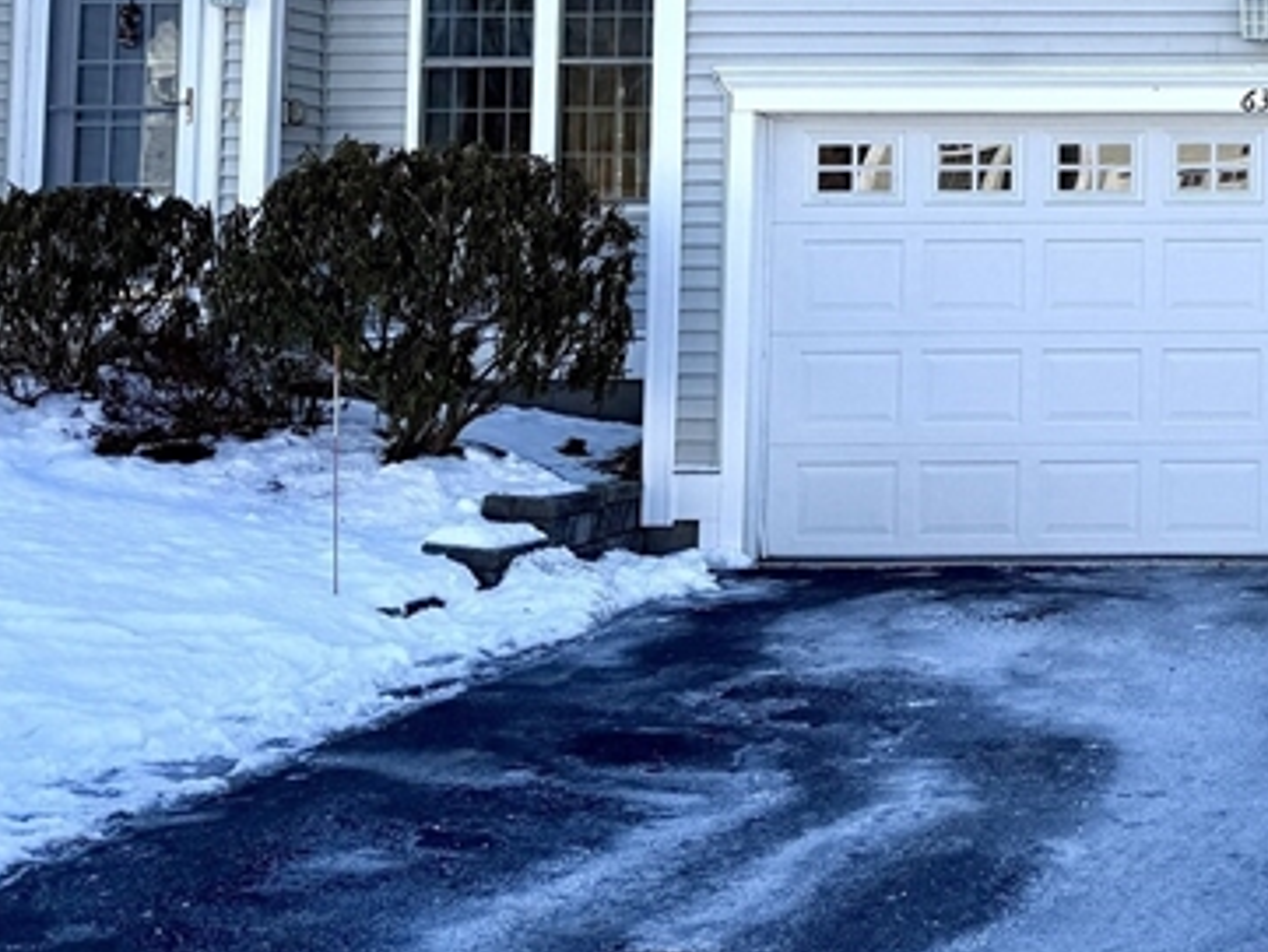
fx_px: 2492
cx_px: 1577
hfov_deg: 25.3
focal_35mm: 68
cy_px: 95
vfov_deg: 21.2
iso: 80
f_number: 1.78
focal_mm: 6.76
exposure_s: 1/2611
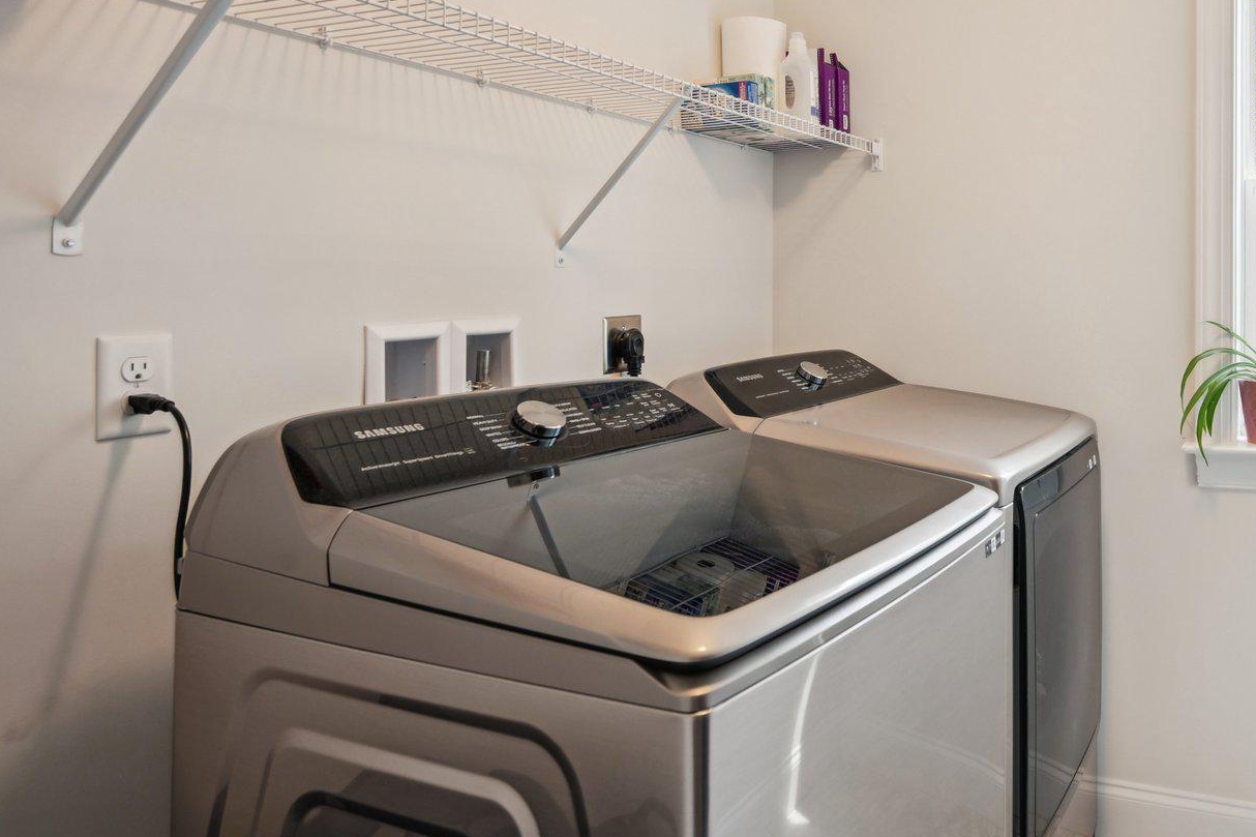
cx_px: 995
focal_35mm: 27
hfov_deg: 62.1
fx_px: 942
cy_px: 265
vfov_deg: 47.0
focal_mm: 16
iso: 400
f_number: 8
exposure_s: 1/20
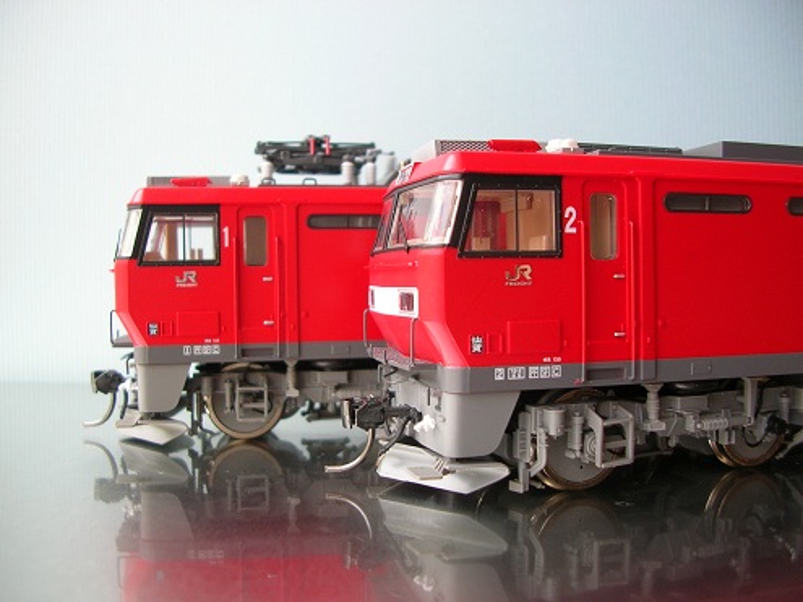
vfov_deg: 40.7
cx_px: 402
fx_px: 812
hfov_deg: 52.6
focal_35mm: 35
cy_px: 301
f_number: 2.8
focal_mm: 5.8
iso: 50
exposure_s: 1/60.1
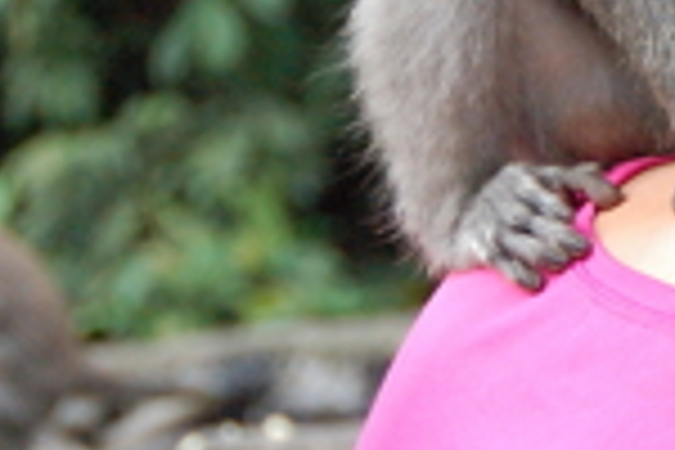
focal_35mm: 340
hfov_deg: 6.0
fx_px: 6375
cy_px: -104
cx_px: 1066
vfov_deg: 4.0
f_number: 5.3
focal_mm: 62
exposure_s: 1/160
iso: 1600
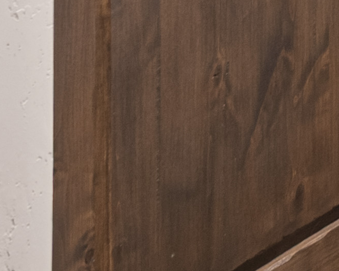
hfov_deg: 7.2
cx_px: 1467
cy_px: -505
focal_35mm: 171
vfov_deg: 7.9
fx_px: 1715
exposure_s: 1/1.67
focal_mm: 20
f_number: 7.1
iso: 200
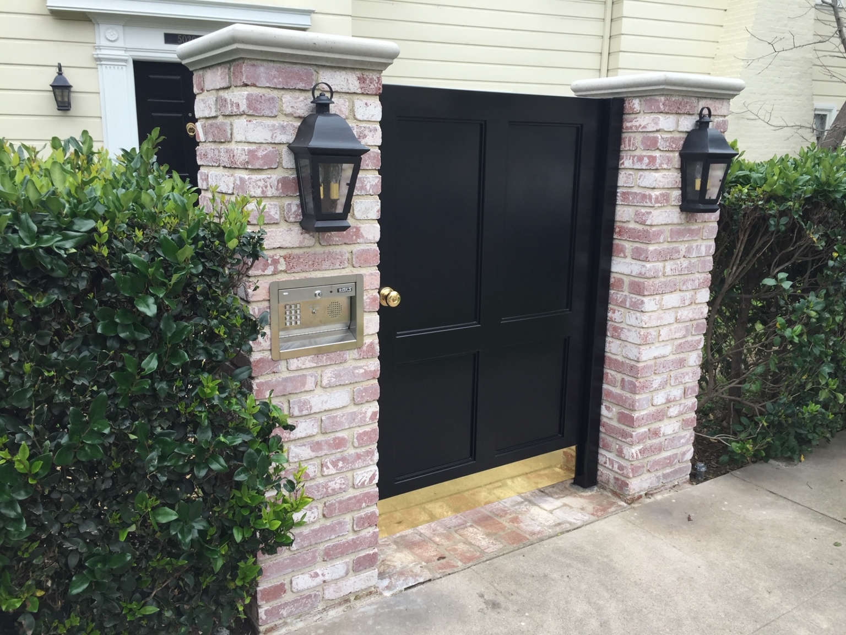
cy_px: 318
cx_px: 423
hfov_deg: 61.7
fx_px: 709
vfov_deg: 48.2
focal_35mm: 29
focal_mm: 4.15
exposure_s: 1/460
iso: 32
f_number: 2.2
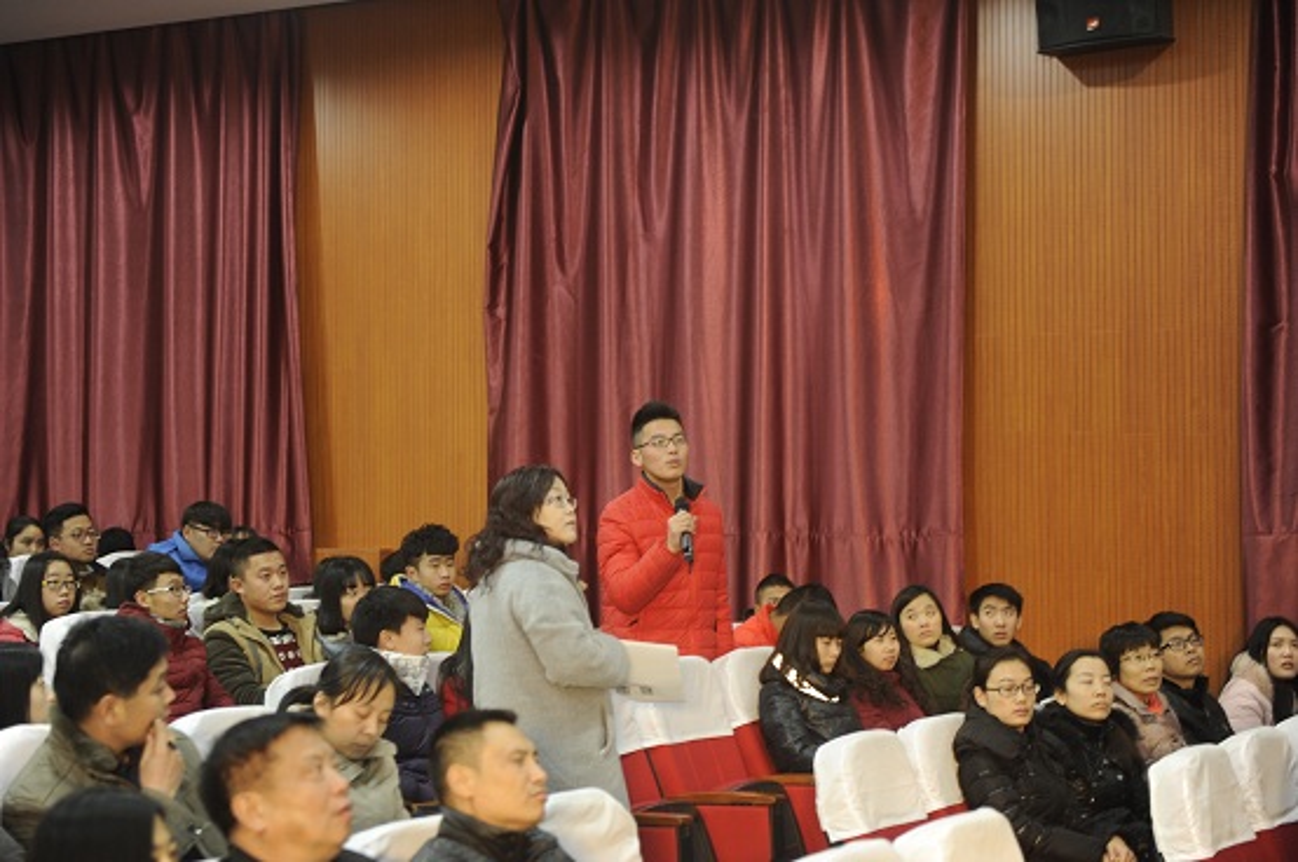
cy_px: 431
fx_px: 2521
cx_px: 649
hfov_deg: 28.9
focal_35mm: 70
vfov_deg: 19.4
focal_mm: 70
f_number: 2.8
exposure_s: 1/20
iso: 1000
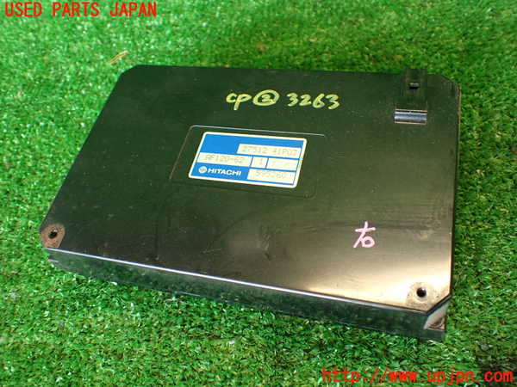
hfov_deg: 60.0
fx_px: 448
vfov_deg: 46.8
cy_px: 194
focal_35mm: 30
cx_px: 258
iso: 200
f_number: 2.3
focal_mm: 5.4
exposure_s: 1/40
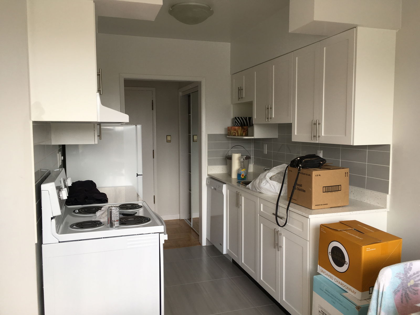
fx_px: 352
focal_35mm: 29
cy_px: 158
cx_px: 210
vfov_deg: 48.2
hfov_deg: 61.7
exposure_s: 1/60
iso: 25
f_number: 2.2
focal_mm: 4.15
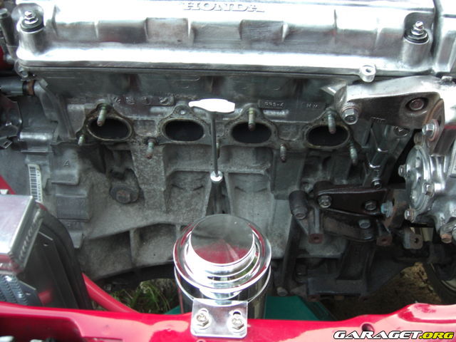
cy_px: 171
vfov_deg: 37.7
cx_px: 228
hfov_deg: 49.0
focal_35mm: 38
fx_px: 501
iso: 200
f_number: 2.8
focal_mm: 7.9
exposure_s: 1/40
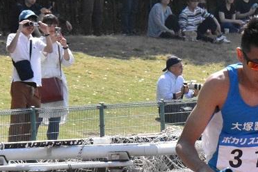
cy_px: 193
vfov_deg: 2.5
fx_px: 3897
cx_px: 355
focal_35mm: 544
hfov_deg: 3.8
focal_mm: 112
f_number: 13
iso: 4000
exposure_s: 1/2500
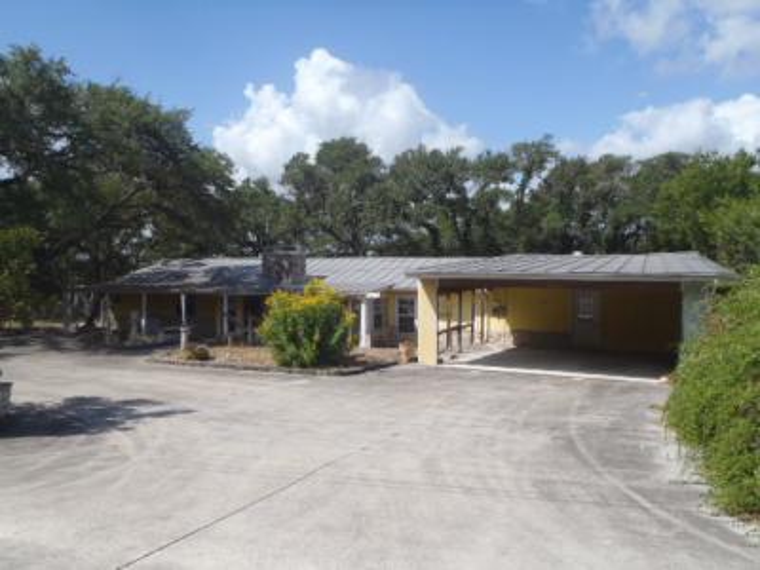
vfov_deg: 49.7
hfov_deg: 63.4
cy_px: 285
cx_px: 380
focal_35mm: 28
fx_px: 615
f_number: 3.9
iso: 80
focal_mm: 5
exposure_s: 1/640
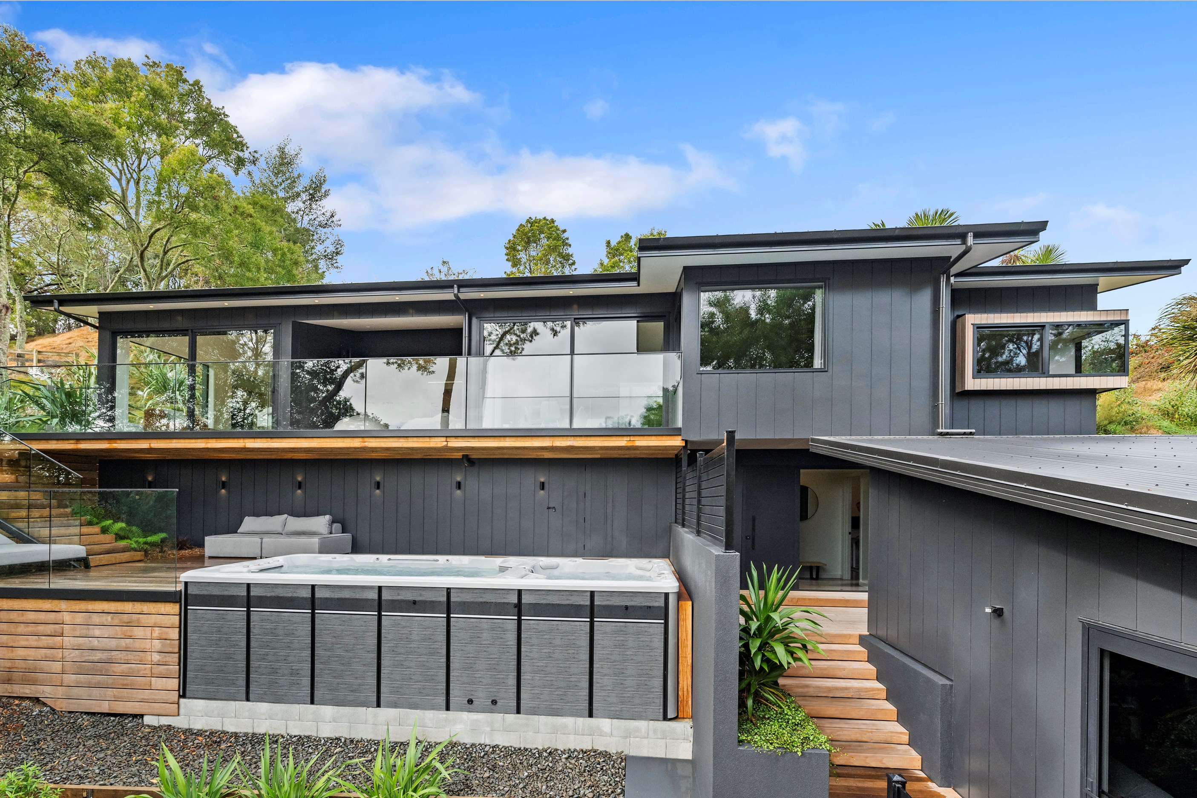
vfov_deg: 81.2
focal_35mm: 14
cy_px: 399
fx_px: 465
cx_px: 598
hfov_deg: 104.3
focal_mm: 14
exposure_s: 1/400
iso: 320
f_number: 7.1
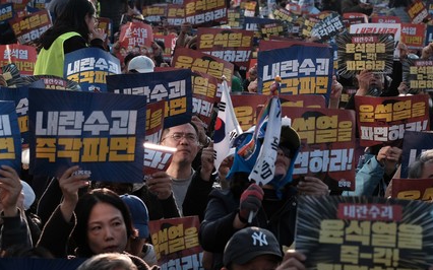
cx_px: 203
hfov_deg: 10.8
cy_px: 154
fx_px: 2289
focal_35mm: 194
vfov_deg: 6.8
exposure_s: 1/400
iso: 320
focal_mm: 90
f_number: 7.1
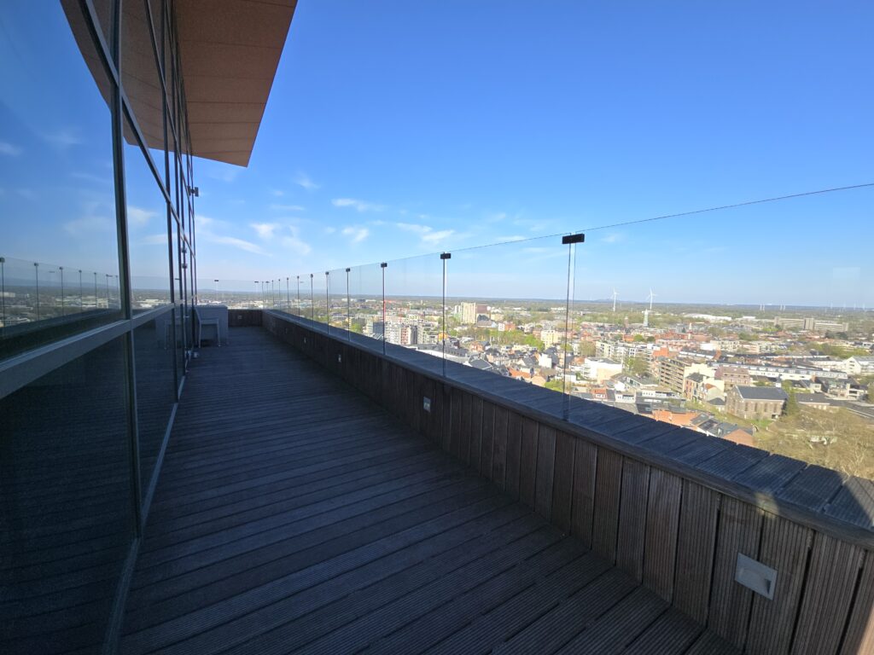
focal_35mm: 13
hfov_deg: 106.2
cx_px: 437
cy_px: 328
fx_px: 328
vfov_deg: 89.9
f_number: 2.2
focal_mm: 2.2
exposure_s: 1/947
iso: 50
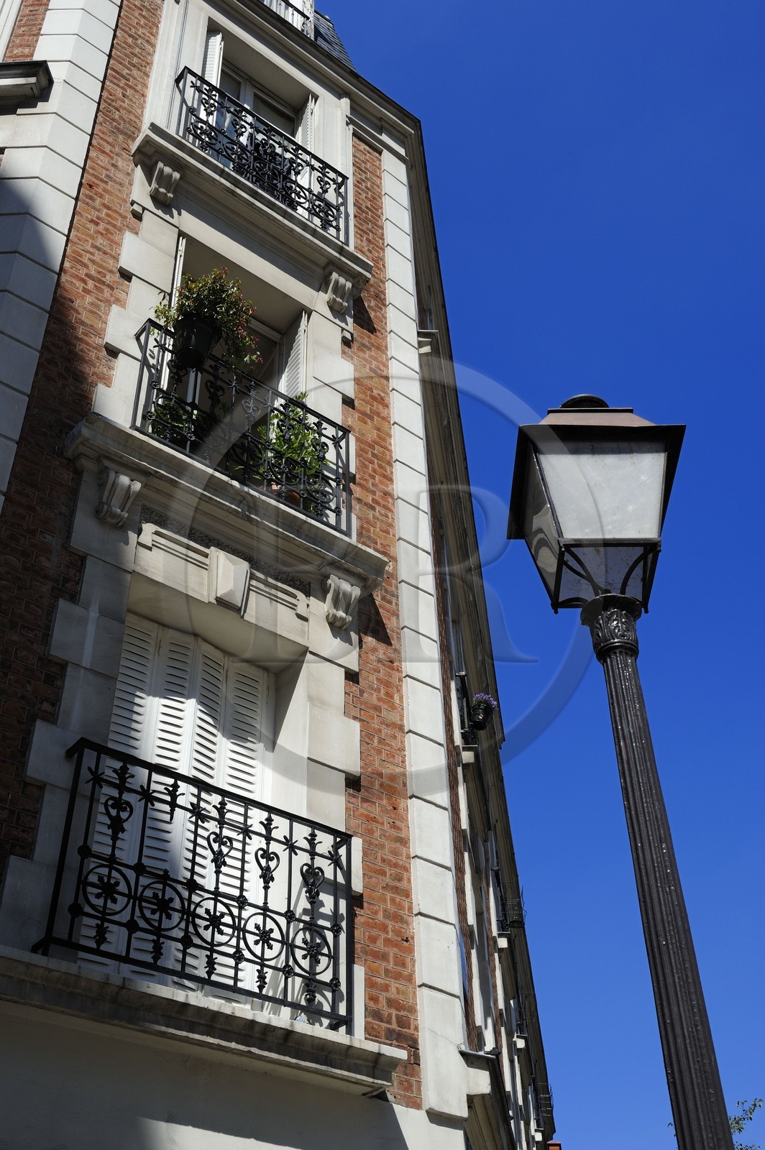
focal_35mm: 38
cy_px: 575
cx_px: 382
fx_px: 1213
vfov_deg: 50.7
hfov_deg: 35.0
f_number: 14
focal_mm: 38
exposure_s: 1/160
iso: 200
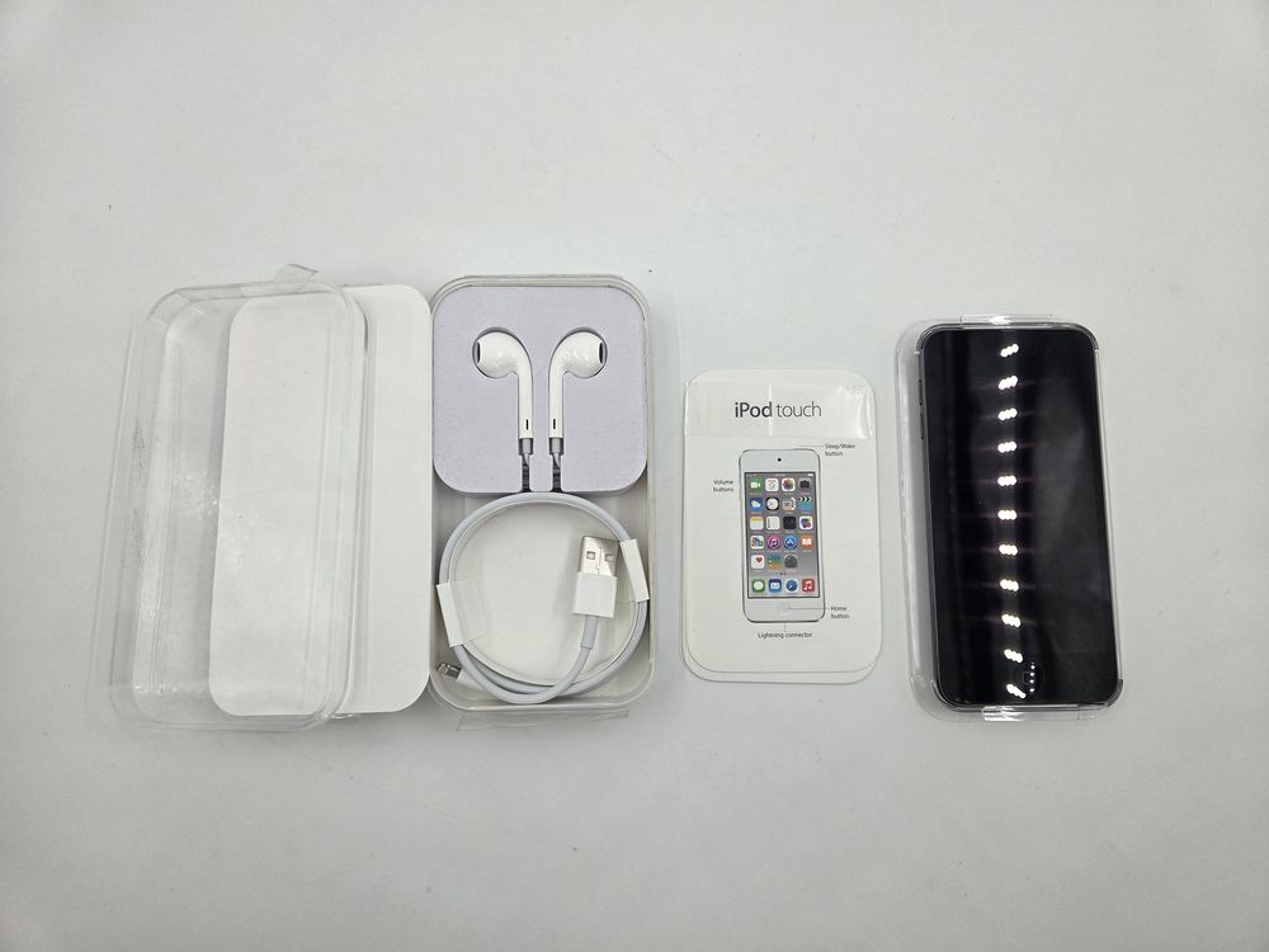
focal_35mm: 23
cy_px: 476
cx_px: 634
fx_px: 843
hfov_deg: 73.9
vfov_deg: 58.9
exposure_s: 1/182
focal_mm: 5.4
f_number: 1.8
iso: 32
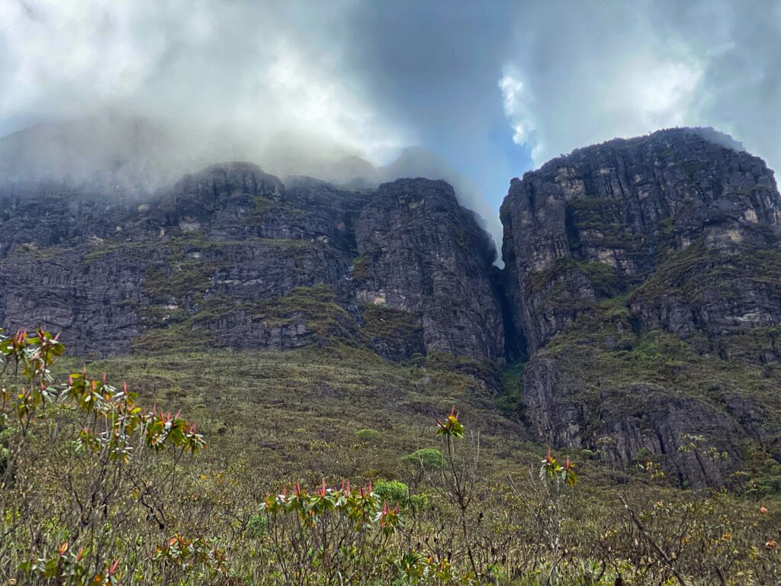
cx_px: 390
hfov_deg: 36.8
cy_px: 293
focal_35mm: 52
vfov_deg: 28.0
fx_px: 1173
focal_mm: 6
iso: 20
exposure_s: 1/1020
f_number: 2
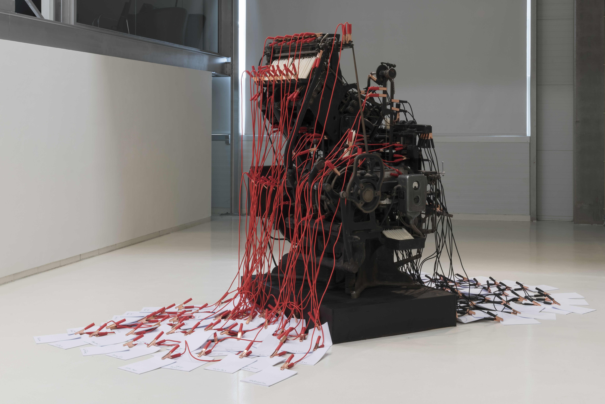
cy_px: 202
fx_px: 605
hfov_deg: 53.1
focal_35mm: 36
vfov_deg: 36.9
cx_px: 302
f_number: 18
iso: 64
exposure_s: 2
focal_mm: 36
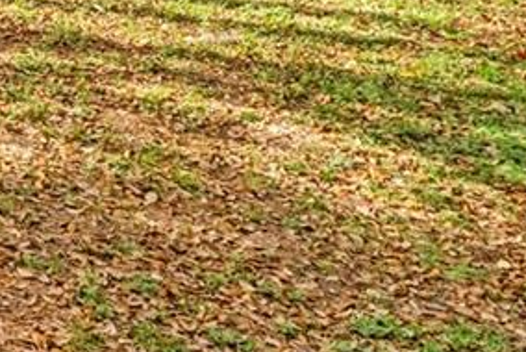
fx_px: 1357
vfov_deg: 13.4
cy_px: -272
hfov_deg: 14.5
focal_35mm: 93
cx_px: -726
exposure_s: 1/1600
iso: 250
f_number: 9
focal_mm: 11
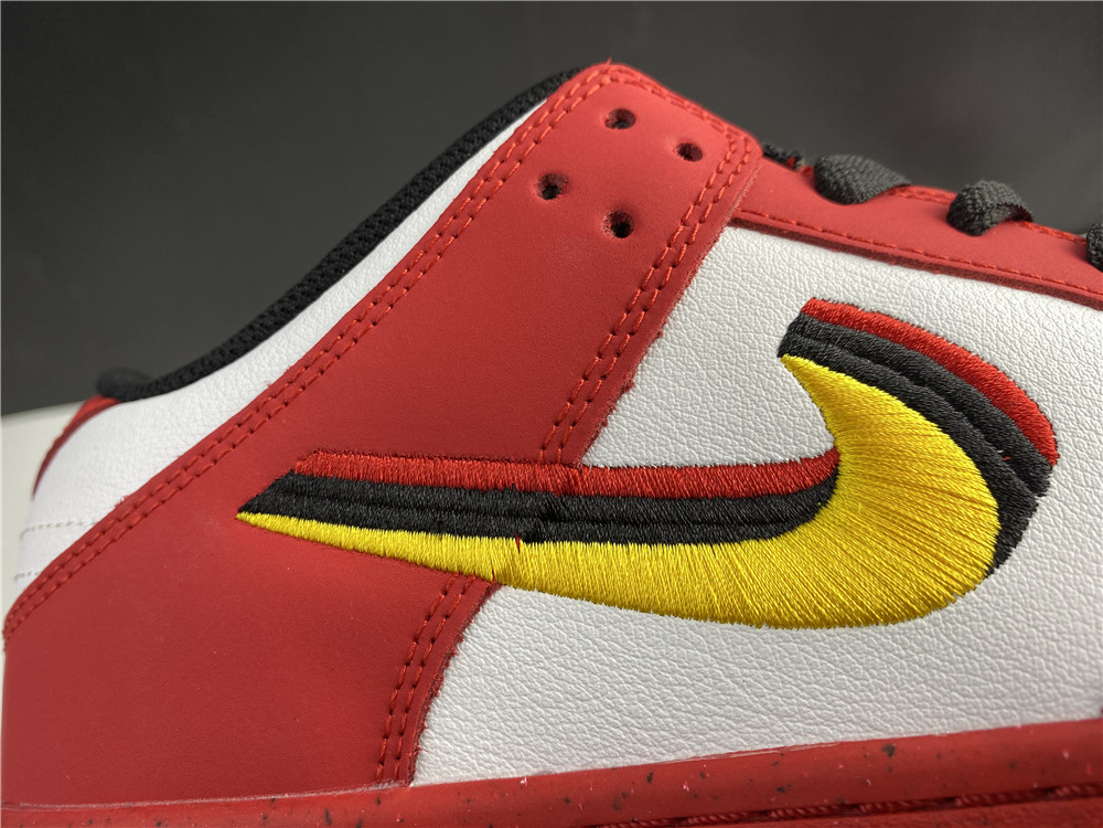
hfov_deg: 67.3
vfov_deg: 53.1
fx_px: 828
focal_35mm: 26
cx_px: 552
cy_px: 414
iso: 50
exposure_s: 1/100
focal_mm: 4.25
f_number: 1.8
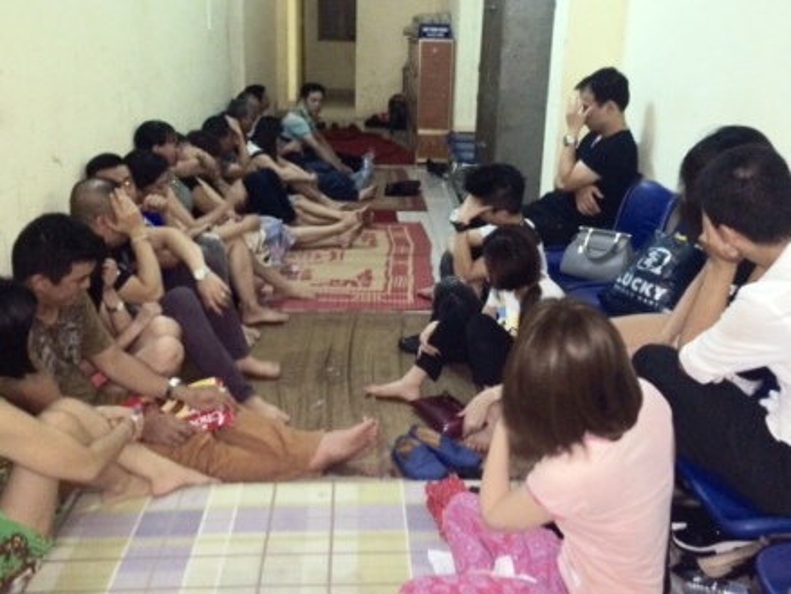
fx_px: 663
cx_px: 396
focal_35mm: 29
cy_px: 297
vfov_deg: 48.3
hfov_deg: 61.6
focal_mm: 4.15
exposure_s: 1/17
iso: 160
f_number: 2.2
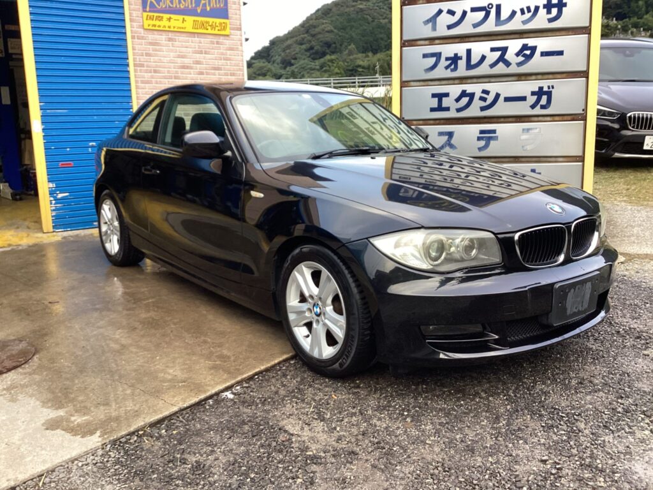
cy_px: 245
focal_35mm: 31
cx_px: 326
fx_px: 585
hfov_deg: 58.4
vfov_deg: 45.4
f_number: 2.4
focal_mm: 3.3
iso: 80
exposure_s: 1/60
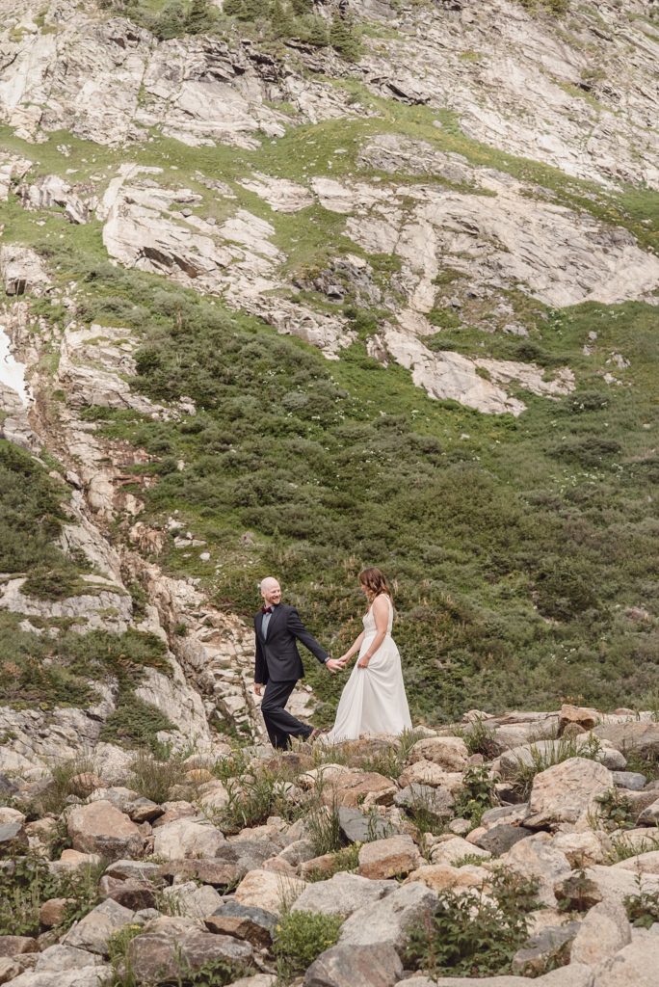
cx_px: 330
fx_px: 2331
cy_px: 494
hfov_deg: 16.1
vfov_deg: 23.9
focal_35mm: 85
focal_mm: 85
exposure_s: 1/400
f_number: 7.1
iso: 200
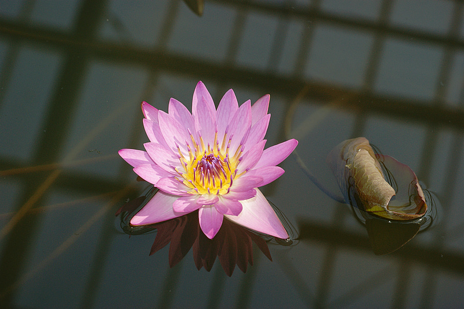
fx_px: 1352
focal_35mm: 105
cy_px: 154
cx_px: 232
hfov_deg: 19.5
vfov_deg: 13.0
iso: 100
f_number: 8
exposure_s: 1/160
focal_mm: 70
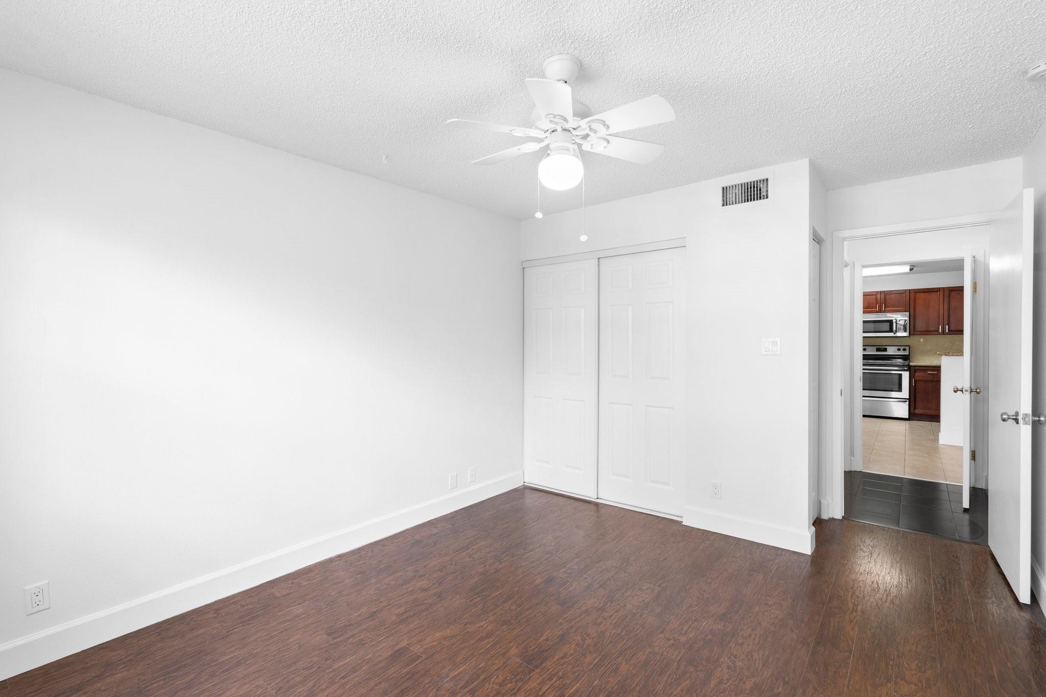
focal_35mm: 16
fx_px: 465
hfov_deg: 96.7
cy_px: 348
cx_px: 523
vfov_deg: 73.7
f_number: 8
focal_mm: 16
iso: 500
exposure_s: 1/6
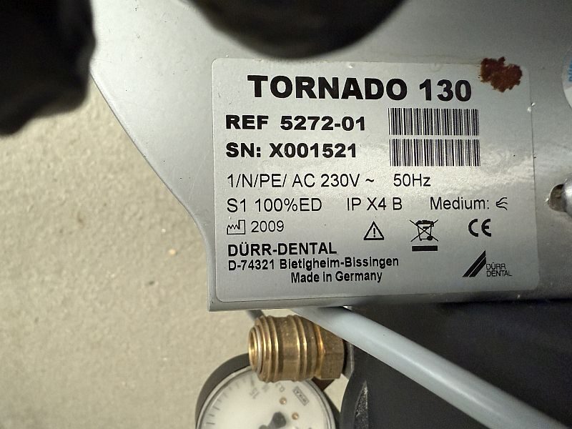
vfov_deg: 56.8
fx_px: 397
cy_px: 214
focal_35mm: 24
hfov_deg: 71.6
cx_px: 286
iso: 400
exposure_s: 1/50
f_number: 2.2
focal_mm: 2.22
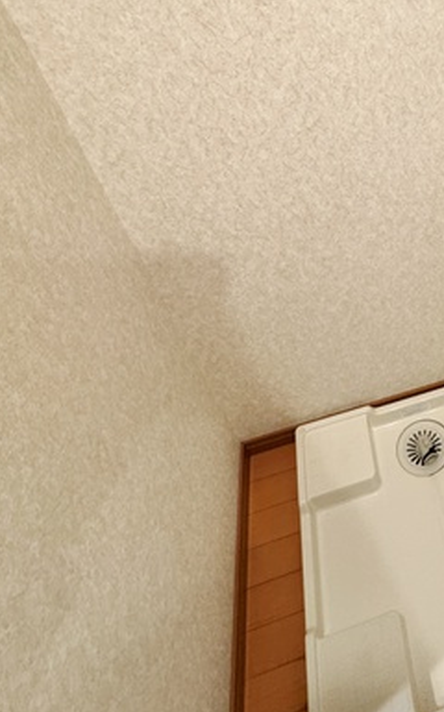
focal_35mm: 27
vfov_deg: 63.8
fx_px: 524
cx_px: 463
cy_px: 166
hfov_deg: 39.4
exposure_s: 1/50
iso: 250
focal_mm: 2.22
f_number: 2.2
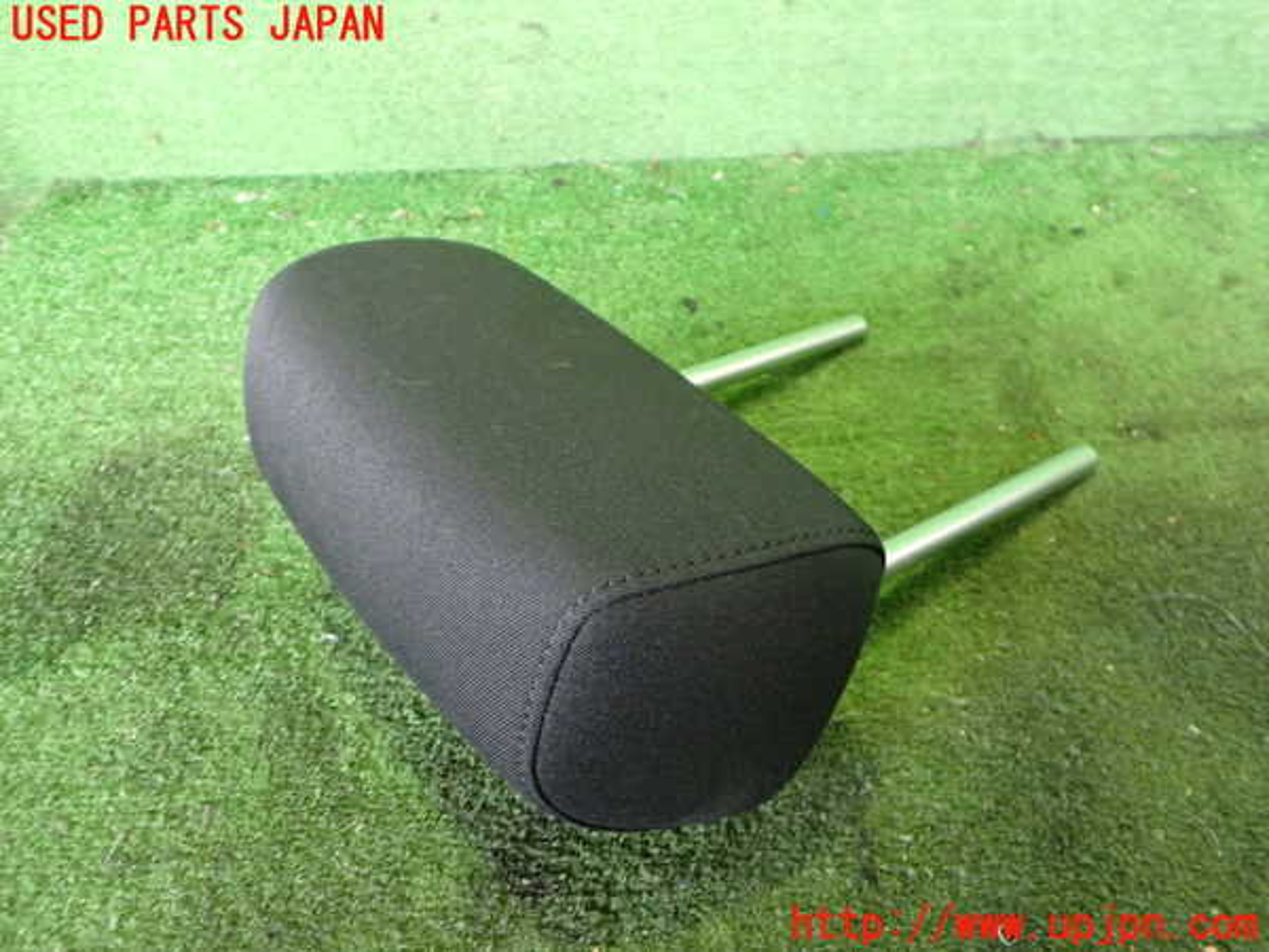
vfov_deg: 46.8
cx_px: 634
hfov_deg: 60.0
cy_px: 476
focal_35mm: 30
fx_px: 1100
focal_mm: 5.4
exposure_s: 1/30
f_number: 2.3
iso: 640
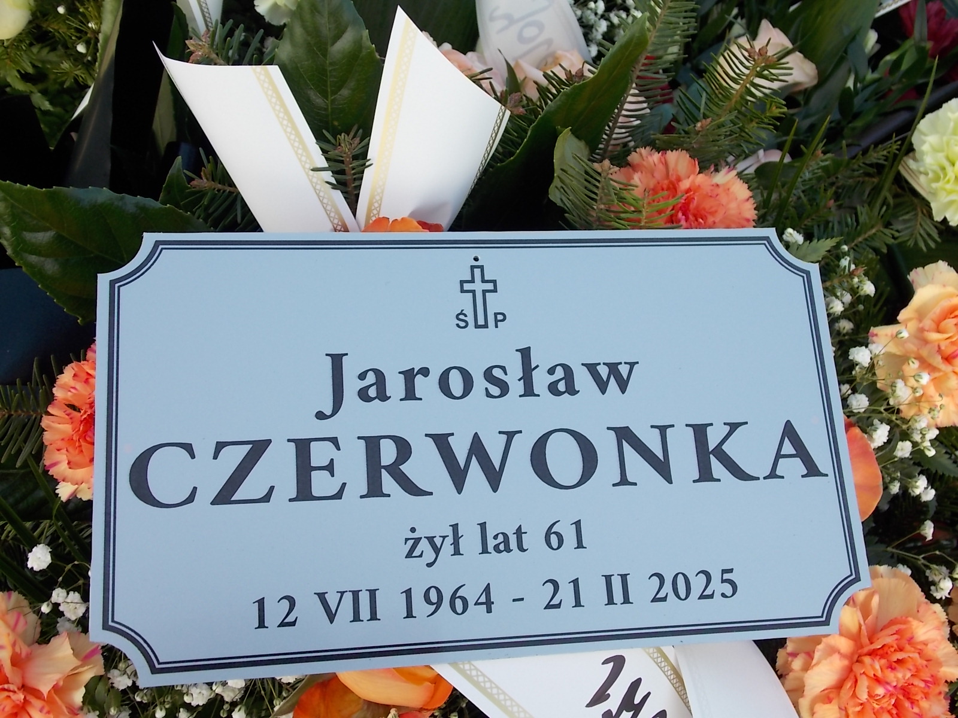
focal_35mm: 37
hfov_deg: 50.1
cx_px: 479
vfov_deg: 38.7
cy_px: 359
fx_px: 1024
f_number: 3.5
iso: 80
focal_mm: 6.6
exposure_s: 1/125
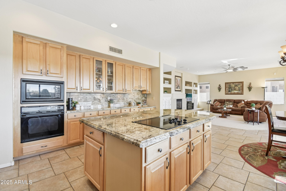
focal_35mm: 15
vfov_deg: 77.3
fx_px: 119
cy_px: 96
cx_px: 143
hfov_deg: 100.4
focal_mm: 10
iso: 400
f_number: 8
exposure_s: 1/40
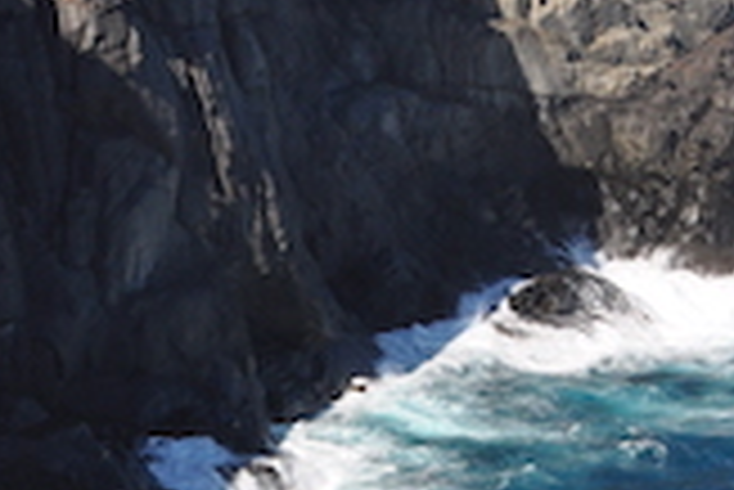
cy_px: 83
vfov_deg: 8.2
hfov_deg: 12.1
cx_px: 802
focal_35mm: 167
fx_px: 3408
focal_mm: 26
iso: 200
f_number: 14
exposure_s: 1/200
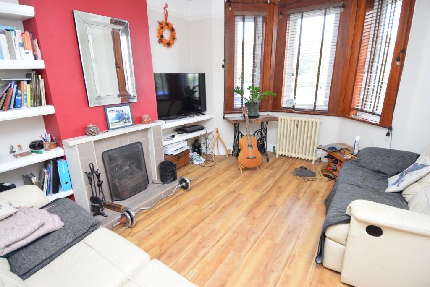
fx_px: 215
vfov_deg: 67.5
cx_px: 215
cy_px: 144
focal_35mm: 18
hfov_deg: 90.0
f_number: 4
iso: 640
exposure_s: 1/60
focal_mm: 12
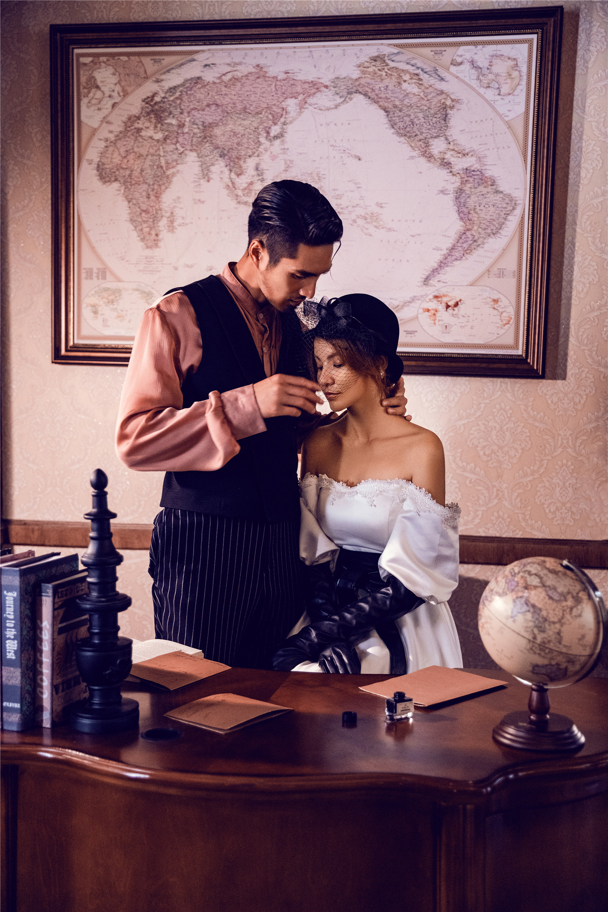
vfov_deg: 41.9
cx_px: 304
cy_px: 456
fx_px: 1190
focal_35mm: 47
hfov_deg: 28.7
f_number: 2.8
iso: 6400
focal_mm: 47
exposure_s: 1/100
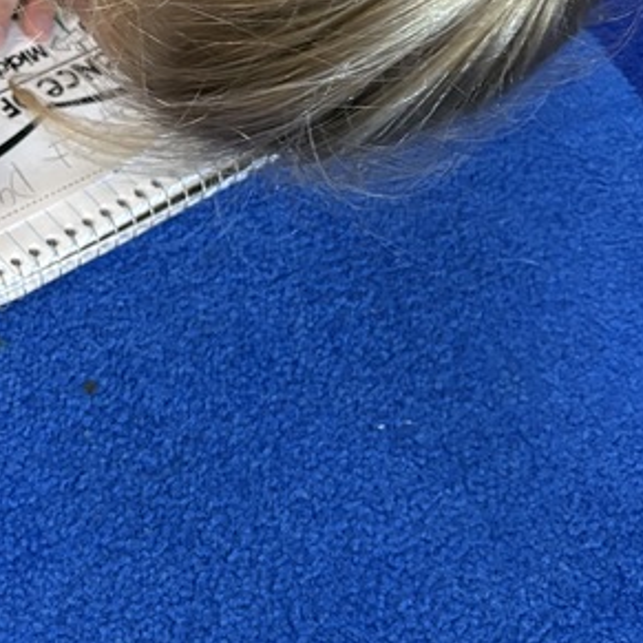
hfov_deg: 20.4
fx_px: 1702
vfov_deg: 21.0
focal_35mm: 81
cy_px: 97
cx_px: -57
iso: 400
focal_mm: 5.96
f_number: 1.6
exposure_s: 1/40
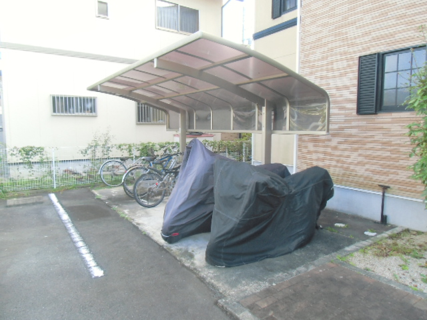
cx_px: 214
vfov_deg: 56.8
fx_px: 296
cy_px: 160
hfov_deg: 71.6
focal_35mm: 24
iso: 100
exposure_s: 1/60
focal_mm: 4.24
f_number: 3
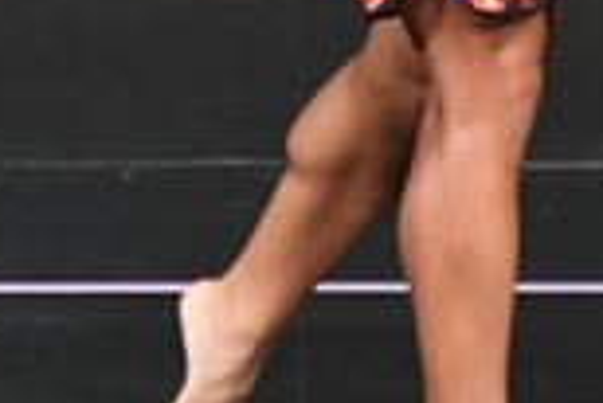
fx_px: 29105
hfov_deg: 1.2
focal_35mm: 1736
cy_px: -301
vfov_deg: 0.8
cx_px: -170
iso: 4000
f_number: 5.6
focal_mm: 230
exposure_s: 1/400
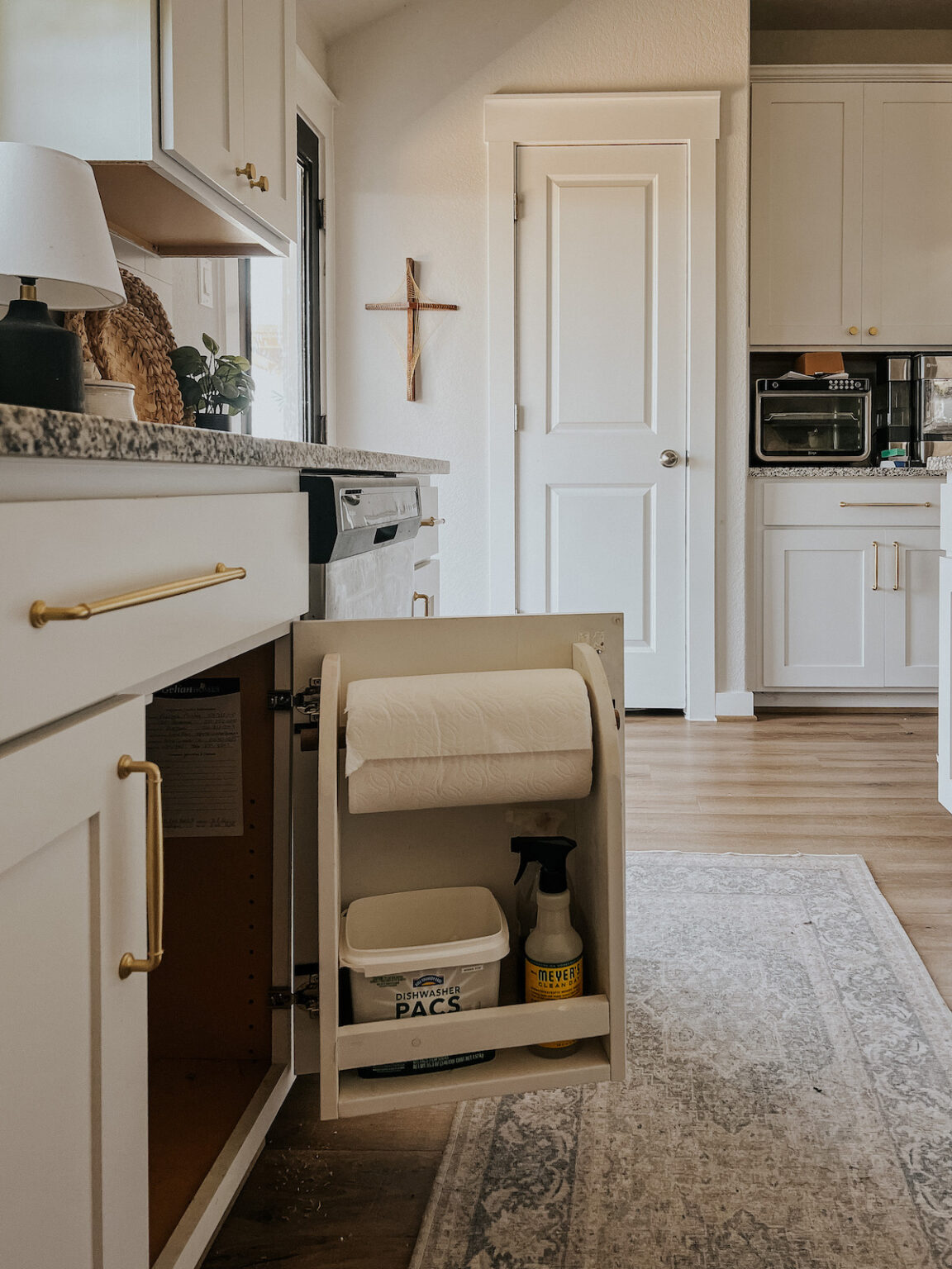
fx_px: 953
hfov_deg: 53.1
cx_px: 476
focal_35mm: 26
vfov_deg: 67.3
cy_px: 634
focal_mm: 5.7
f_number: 1.5
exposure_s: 1/120
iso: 80
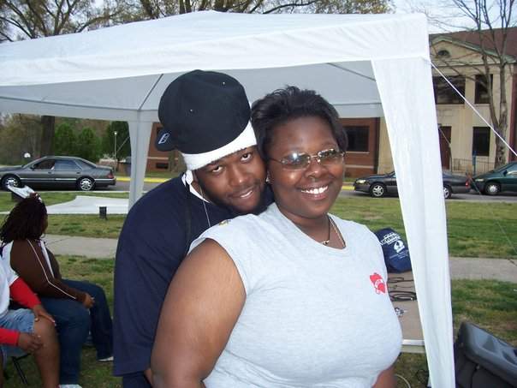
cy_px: 194
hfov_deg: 54.0
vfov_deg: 41.8
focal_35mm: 34
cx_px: 258
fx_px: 508
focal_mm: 5.6
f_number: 2.7
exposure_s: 1/750
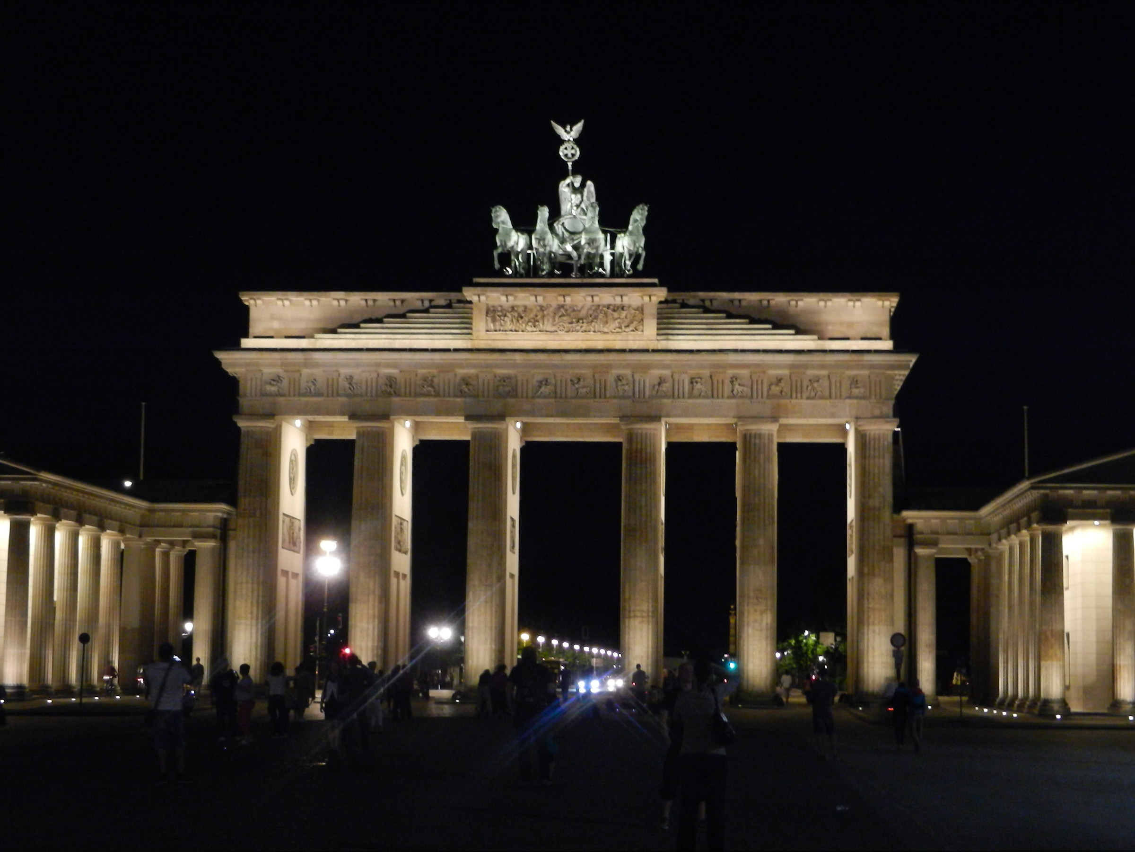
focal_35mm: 68
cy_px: 426
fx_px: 2230
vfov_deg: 21.6
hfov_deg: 28.6
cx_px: 568
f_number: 4.6
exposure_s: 1/15
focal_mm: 12.3
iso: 400
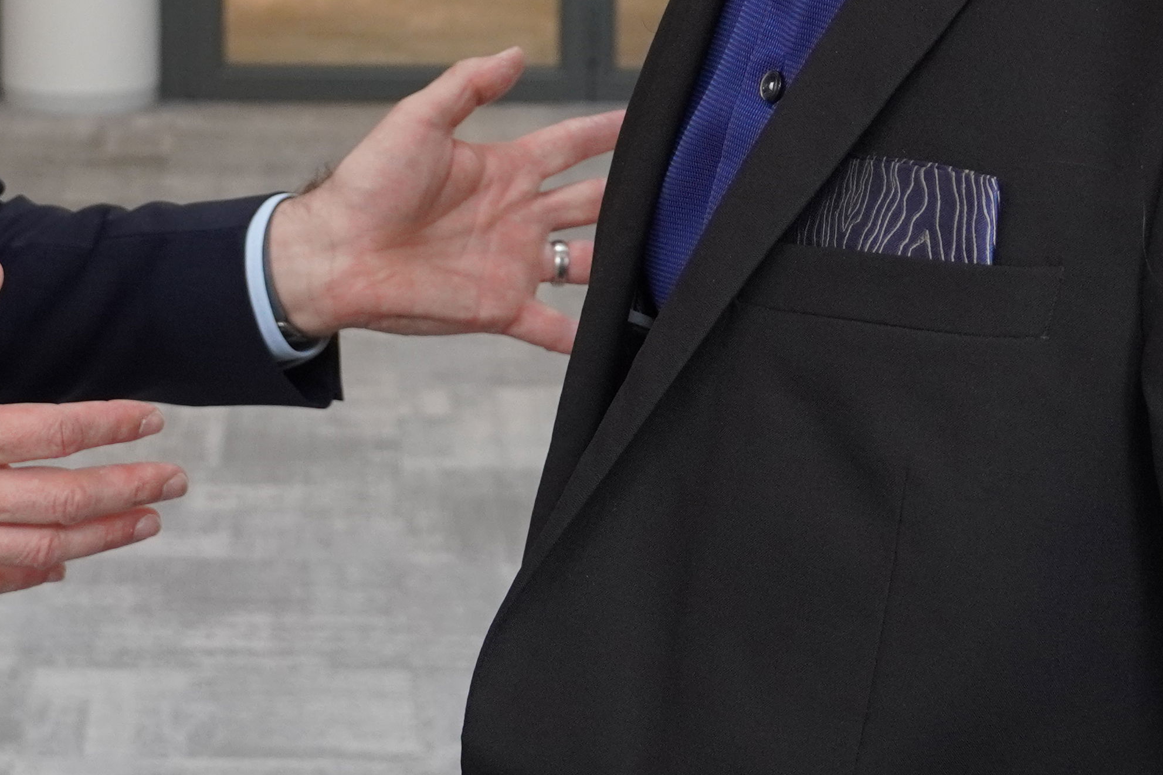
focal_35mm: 118
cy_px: -268
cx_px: 150
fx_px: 3812
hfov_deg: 17.1
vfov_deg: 11.3
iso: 800
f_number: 4
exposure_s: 1/160
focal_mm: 26
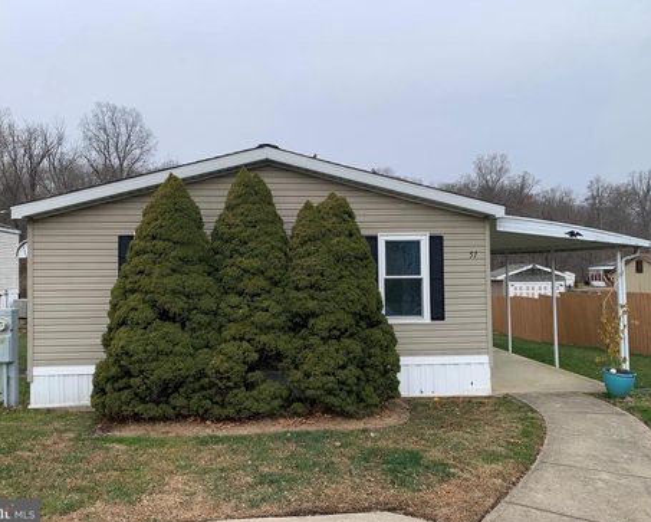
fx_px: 540
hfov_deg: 62.2
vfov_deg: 51.6
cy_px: 258
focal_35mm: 28
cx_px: 312
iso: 25
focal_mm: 4.25
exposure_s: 1/822
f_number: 1.8
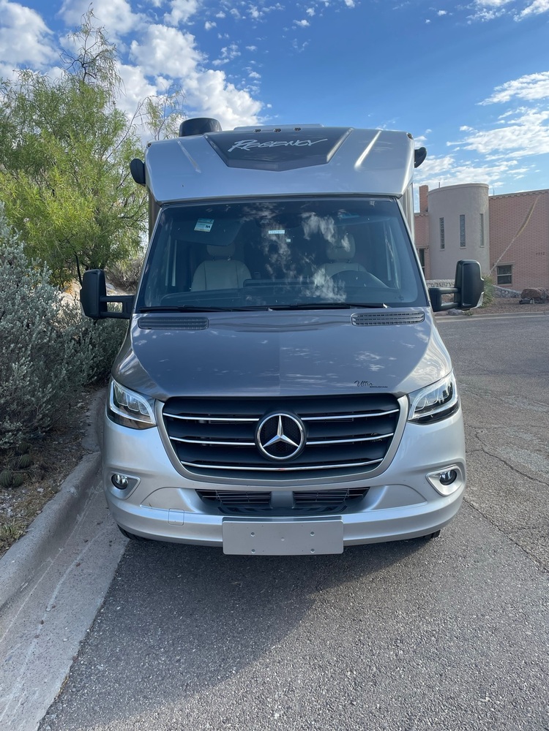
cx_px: 274
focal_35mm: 26
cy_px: 366
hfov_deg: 53.1
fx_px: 550
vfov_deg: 67.3
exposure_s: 1/1033
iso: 32
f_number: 1.6
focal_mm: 4.2
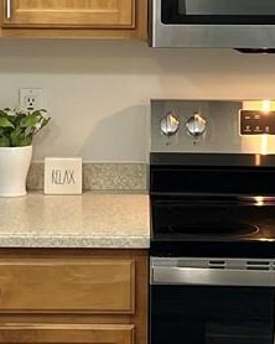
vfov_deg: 13.1
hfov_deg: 10.6
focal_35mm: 146
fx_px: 1487
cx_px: 121
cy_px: 57
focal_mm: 5.7
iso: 100
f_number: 1.5
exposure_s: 1/60
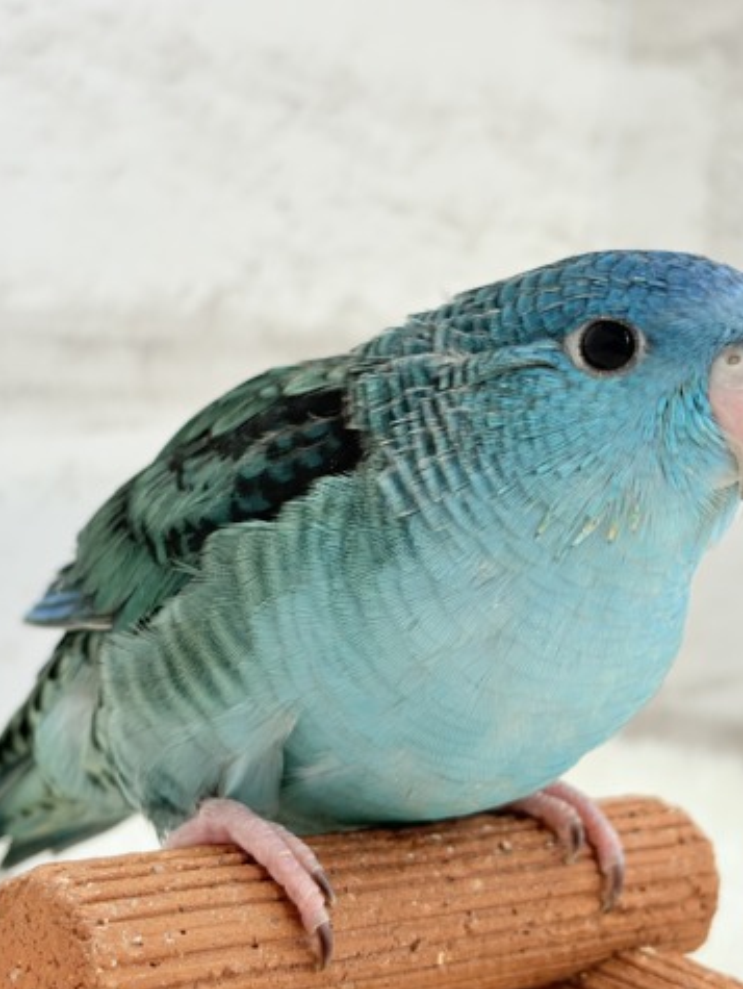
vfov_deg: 27.8
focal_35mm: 70
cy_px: 498
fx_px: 2001
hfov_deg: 21.0
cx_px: 445
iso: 100
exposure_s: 1/100
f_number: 1.6
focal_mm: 5.96
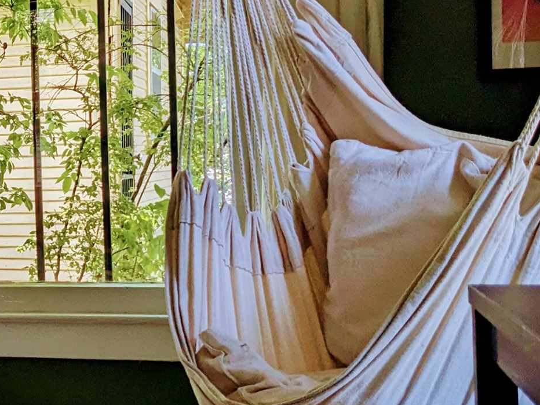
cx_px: -210
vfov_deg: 16.6
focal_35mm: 89
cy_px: 231
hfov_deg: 19.8
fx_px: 1388
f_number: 1.73
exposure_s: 1/186
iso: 49
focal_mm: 4.38
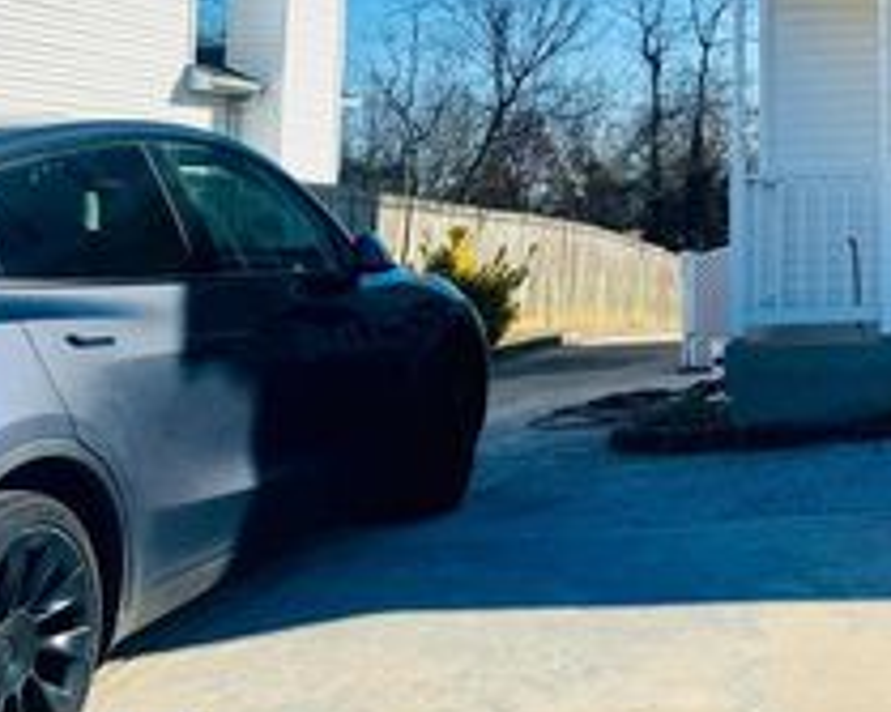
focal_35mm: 56
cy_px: 2
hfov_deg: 29.8
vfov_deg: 25.8
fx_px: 1476
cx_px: 1006
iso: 80
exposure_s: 1/4608
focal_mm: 6.76
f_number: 1.78
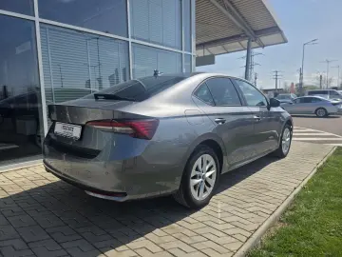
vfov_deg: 58.9
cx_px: 171
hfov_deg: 73.9
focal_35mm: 23
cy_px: 128
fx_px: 227
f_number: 1.7
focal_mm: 6.3
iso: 80
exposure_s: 1/6150
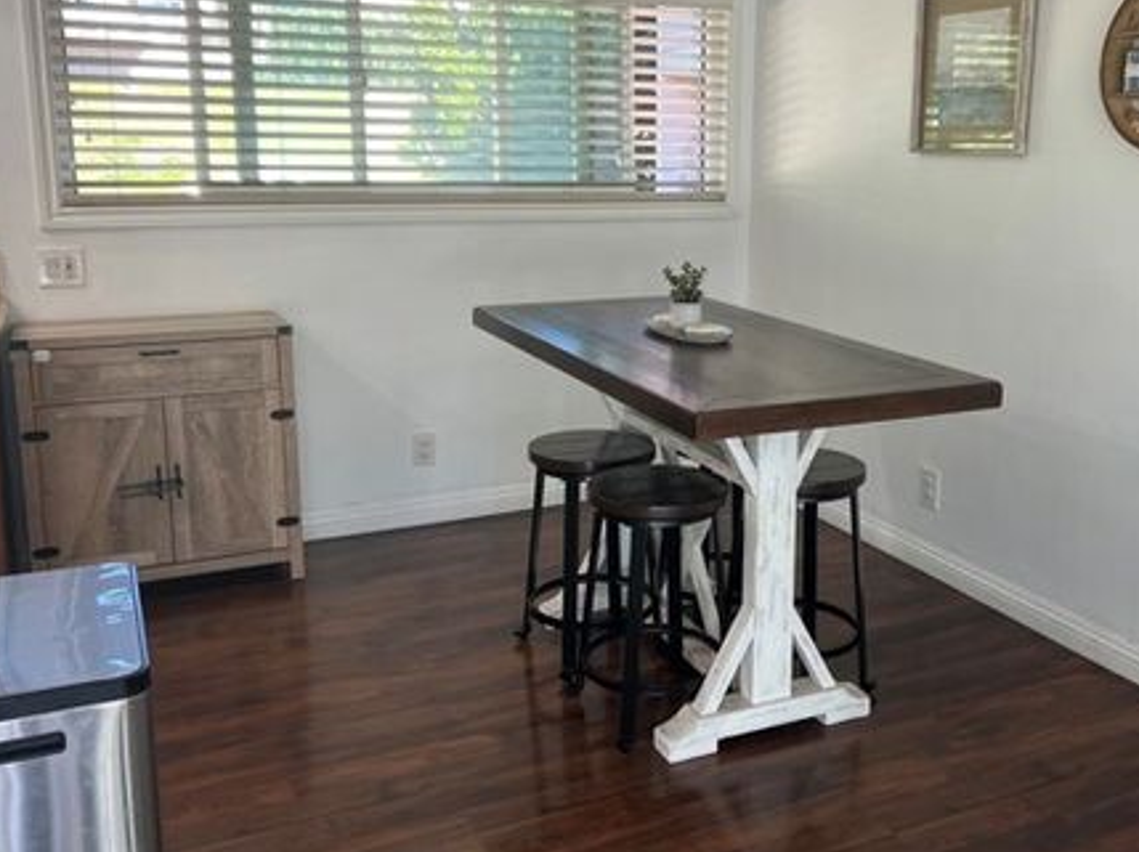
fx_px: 1184
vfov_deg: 39.5
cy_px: 346
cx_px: 714
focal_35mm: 36
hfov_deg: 50.9
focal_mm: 5.7
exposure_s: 1/120
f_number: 1.5
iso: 64
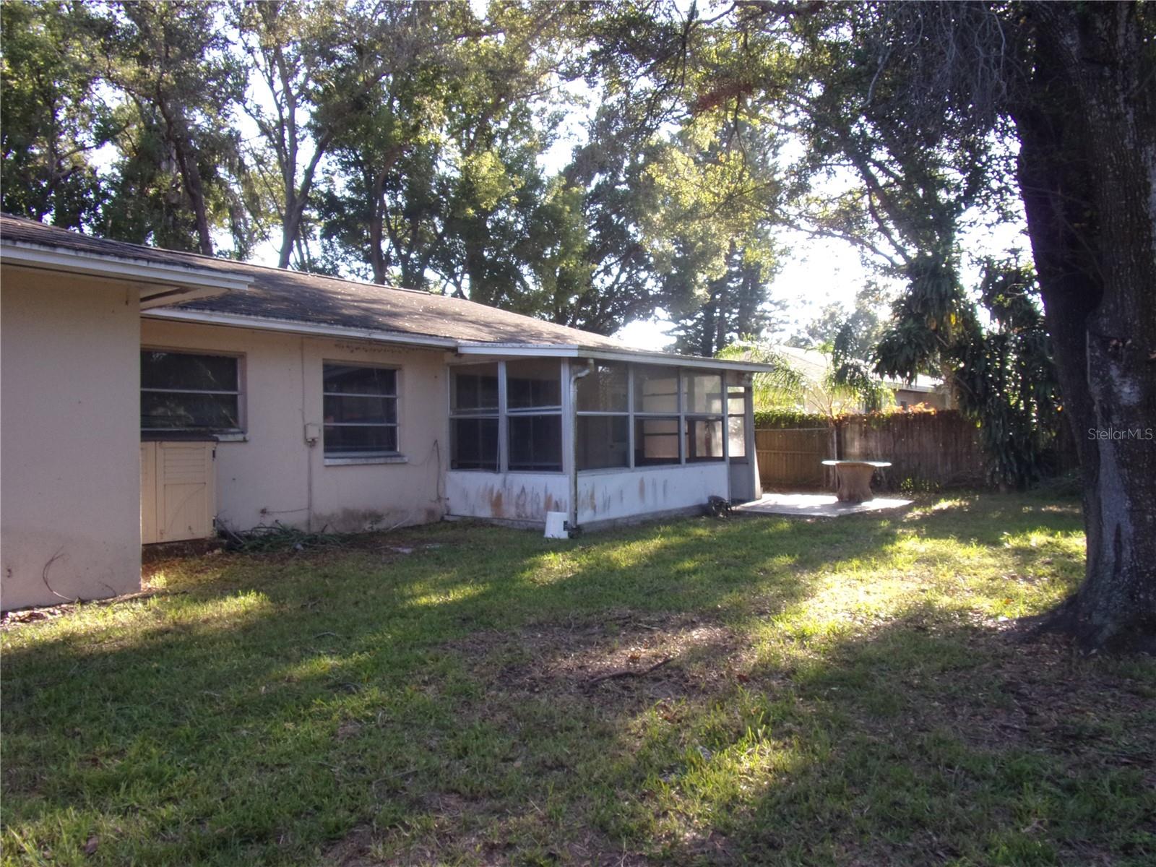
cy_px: 434
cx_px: 578
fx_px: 801
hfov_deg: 71.6
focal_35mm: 24
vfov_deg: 56.8
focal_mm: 4.3
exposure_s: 1/120
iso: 80
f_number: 3.3
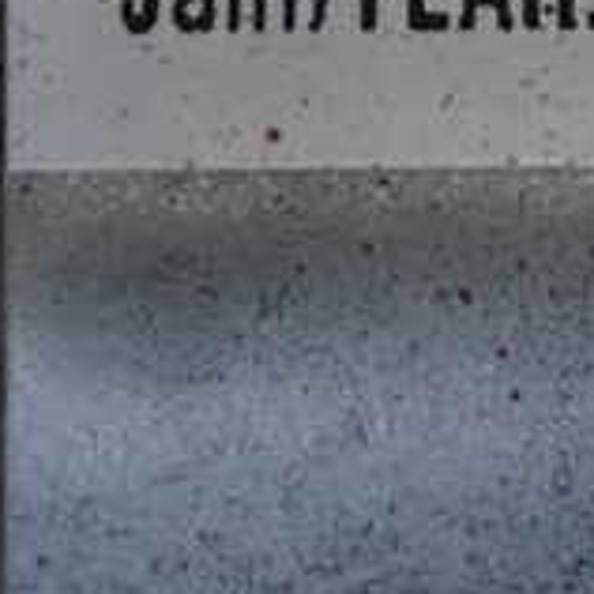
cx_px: 805
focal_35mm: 276
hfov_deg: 6.3
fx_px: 5358
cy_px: -173
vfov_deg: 6.3
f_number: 4.3
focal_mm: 14.62
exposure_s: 1/80
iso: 1600
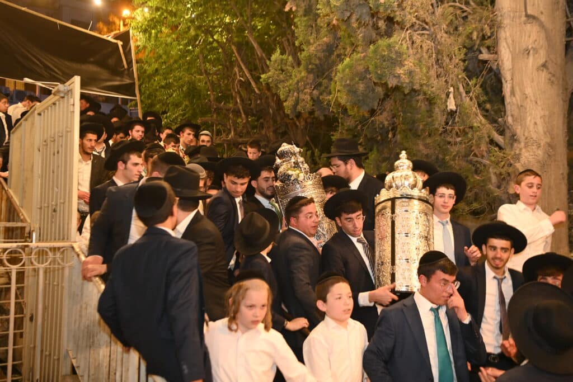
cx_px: 286
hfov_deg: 46.4
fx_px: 669
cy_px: 191
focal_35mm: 42
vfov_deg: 31.9
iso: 3200
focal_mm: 42
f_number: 3.2
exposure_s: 1/80
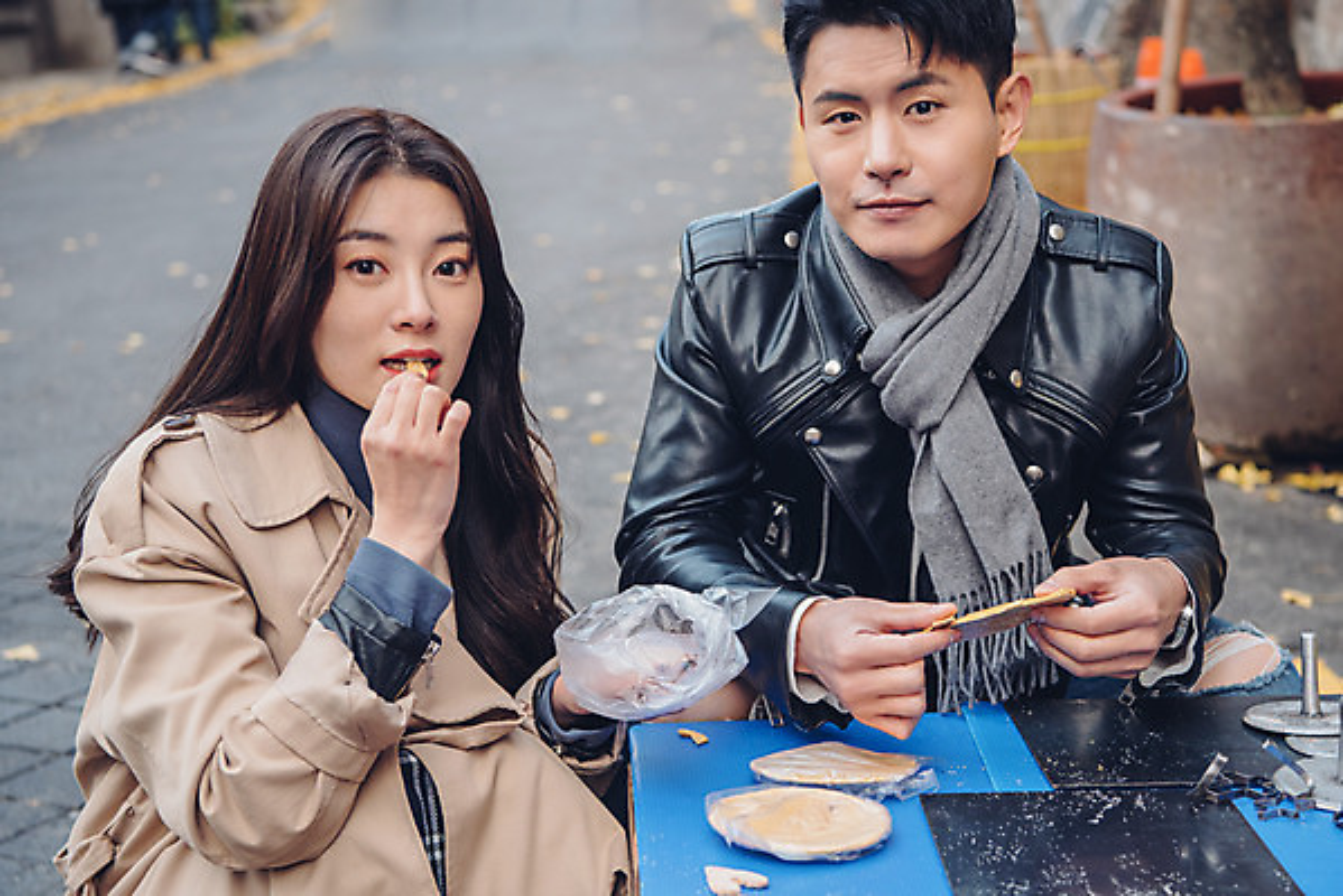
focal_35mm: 62
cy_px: 448
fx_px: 2314
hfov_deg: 32.4
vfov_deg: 21.9
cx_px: 672
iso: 500
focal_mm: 62
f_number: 4
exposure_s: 1/60
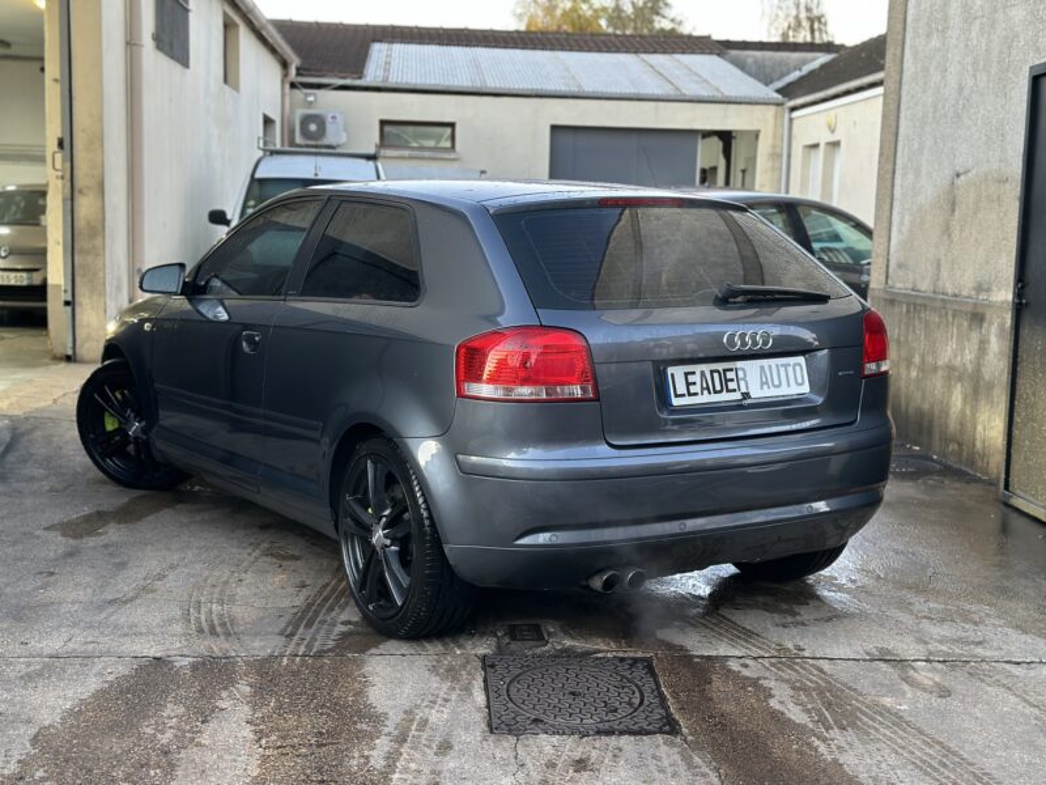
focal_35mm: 48
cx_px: 523
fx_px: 1450
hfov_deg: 39.7
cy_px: 392
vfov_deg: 30.3
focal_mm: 6.86
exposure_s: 1/50
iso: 200
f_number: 1.78
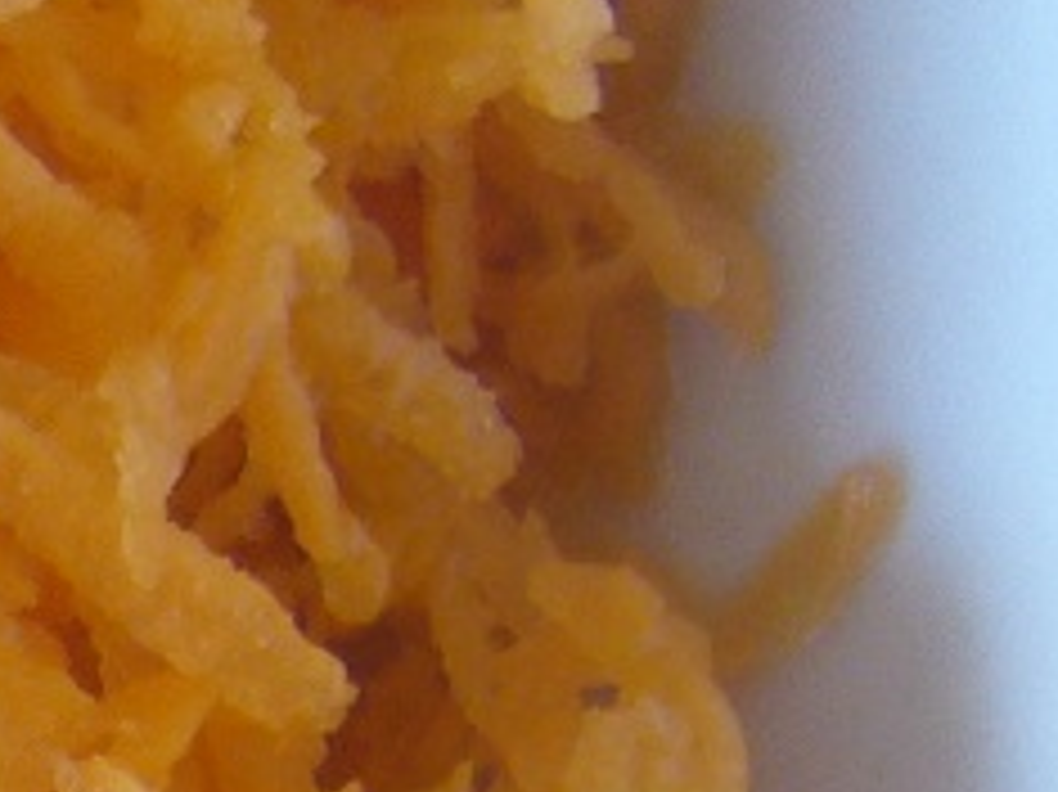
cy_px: 1058
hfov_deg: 9.9
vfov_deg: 8.2
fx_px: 5468
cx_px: -1310
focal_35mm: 179
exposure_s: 1/25
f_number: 2.8
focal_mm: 5.8
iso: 80
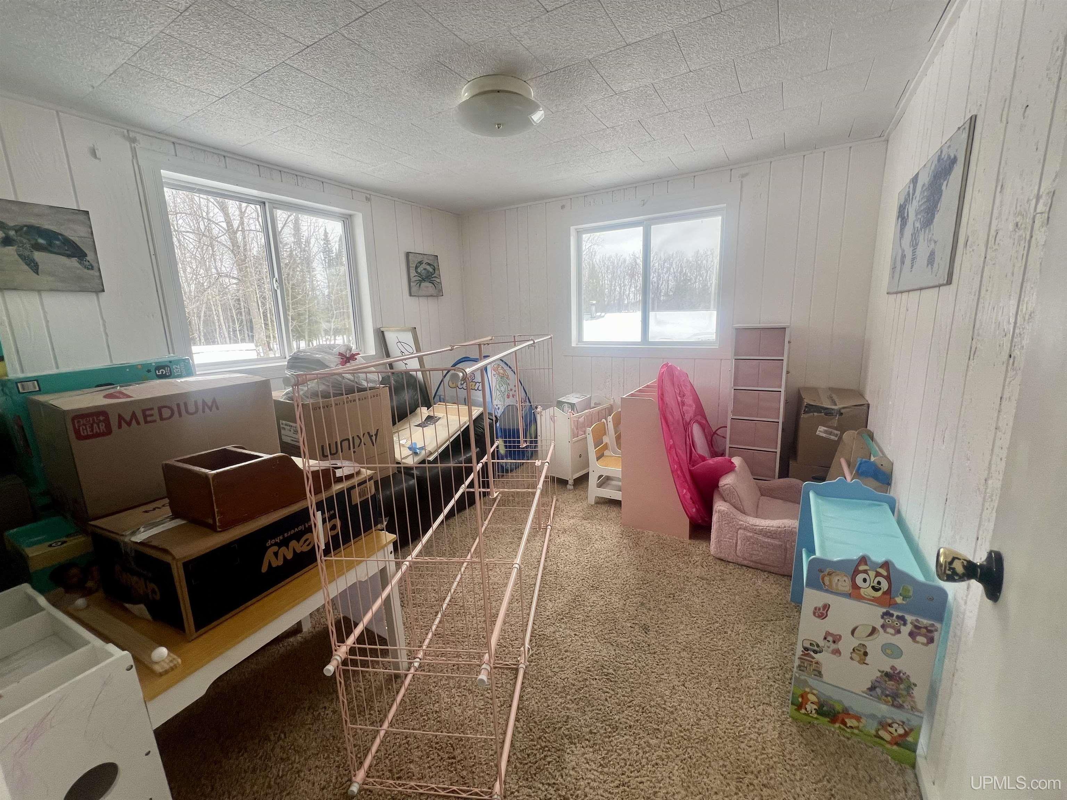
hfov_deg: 106.2
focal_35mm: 13
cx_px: 534
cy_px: 400
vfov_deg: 89.9
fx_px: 401
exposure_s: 1/99
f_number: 1.8
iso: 40
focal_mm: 1.57
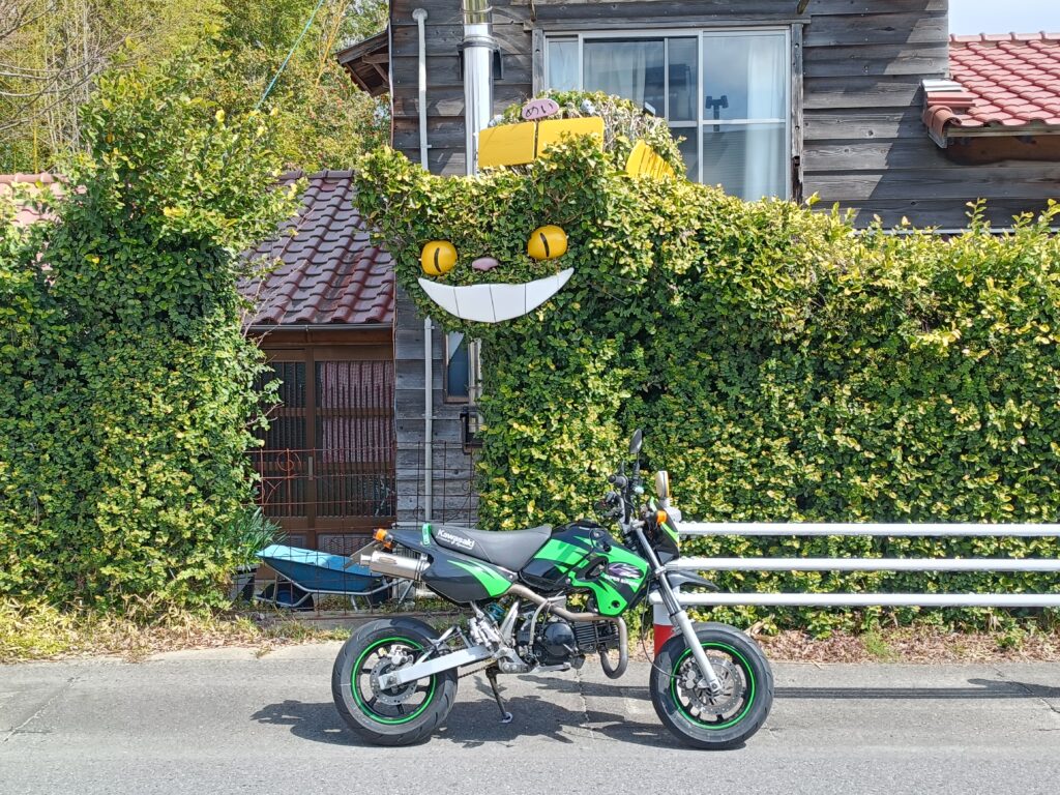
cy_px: 398
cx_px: 530
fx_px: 1225
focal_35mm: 40
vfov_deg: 36.0
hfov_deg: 46.8
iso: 50
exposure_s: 1/152
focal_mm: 4.7
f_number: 1.7
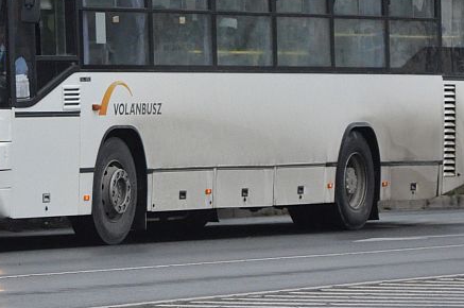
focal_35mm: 386
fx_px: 4971
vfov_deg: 3.5
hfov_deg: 5.3
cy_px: 6
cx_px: 102
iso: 1400
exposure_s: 1/500
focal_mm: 105
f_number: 5.6
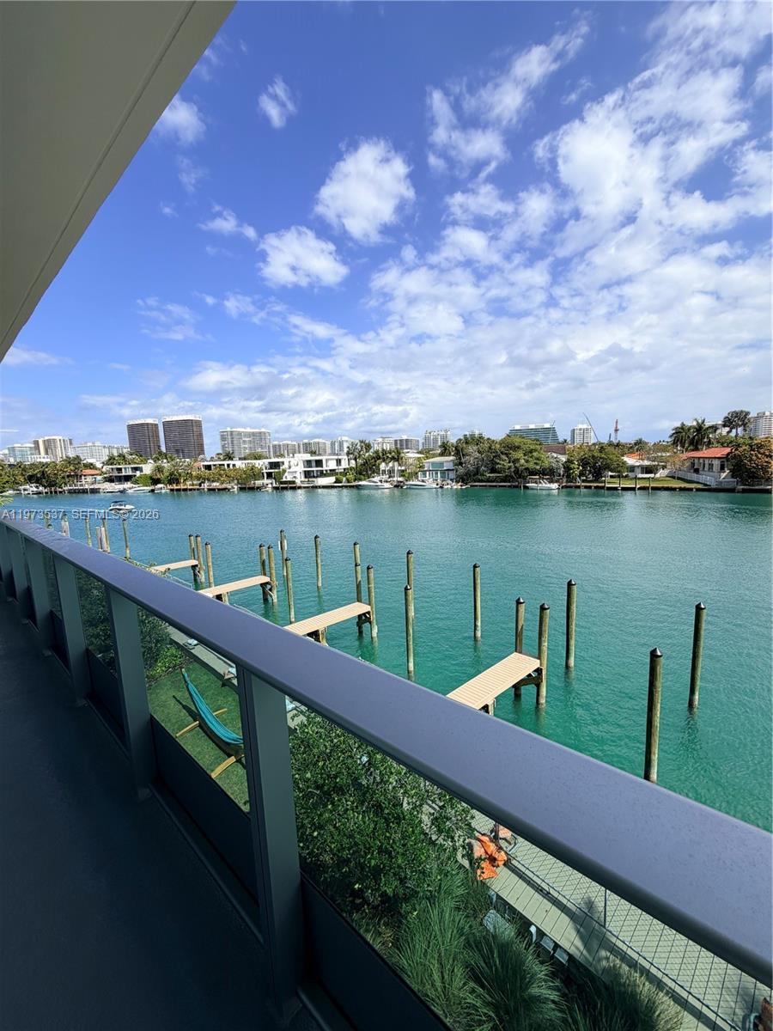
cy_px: 516
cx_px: 386
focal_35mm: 14
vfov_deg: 102.1
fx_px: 417
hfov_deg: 85.7
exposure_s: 1/1050
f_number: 2.2
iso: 20
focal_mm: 2.22
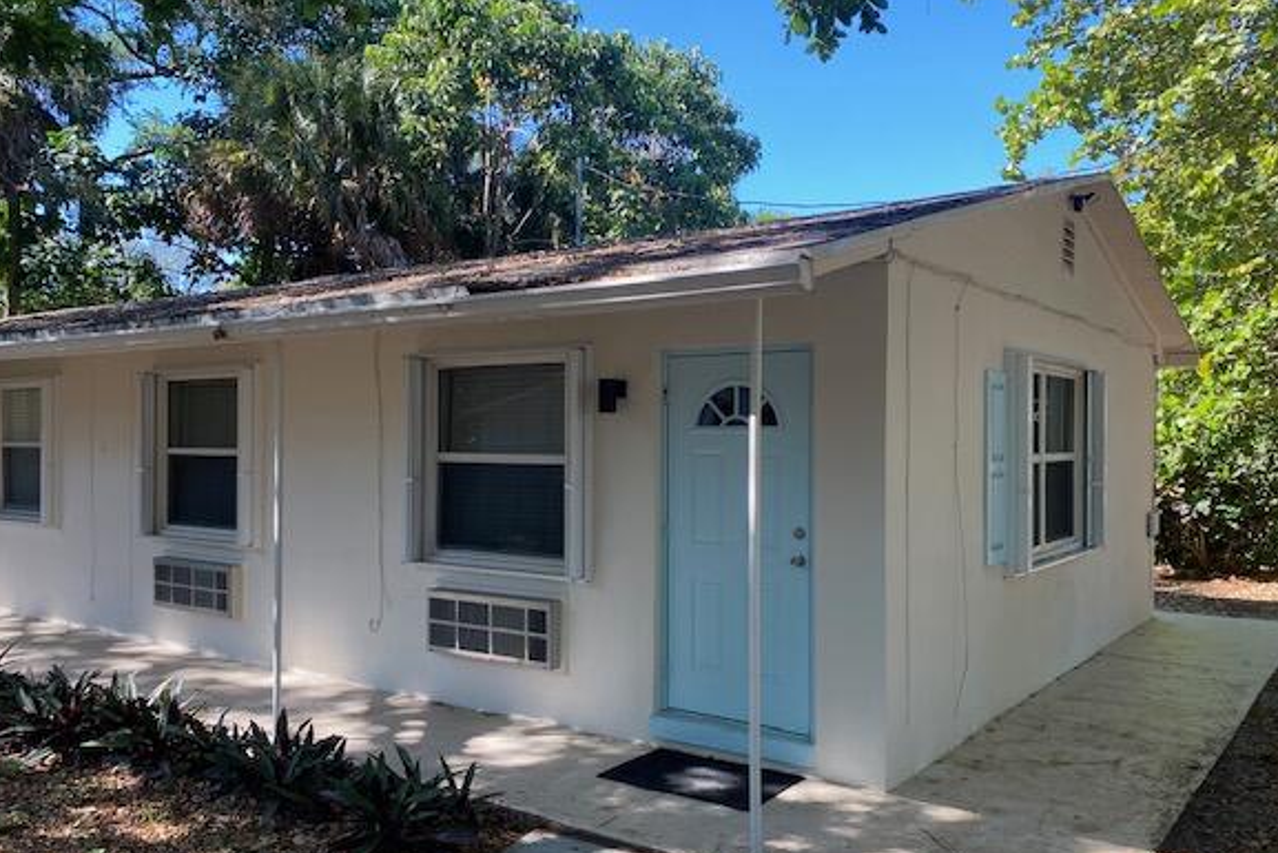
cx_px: 614
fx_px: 1065
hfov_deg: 61.9
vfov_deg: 43.6
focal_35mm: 30
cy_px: 459
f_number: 1.8
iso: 32
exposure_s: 1/260
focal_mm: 4.25
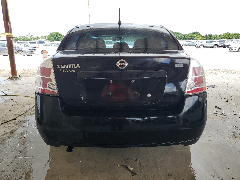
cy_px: 90
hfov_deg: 67.3
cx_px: 120
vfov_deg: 53.1
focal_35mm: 26
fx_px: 180
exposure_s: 1/476
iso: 50
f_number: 1.5
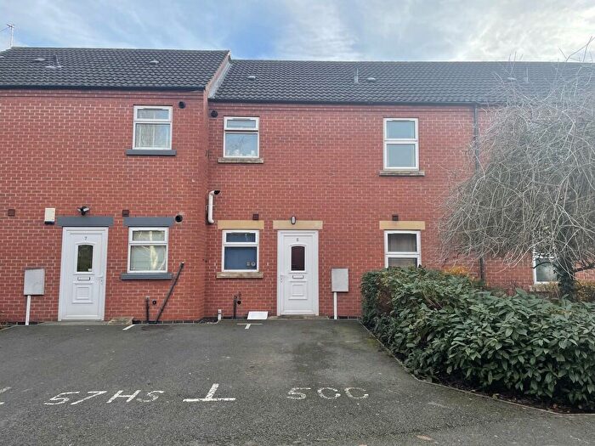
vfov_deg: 53.1
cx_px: 298
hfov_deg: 67.3
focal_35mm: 26
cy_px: 223
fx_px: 447
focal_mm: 4.2
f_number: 1.6
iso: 32
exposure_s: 1/1916
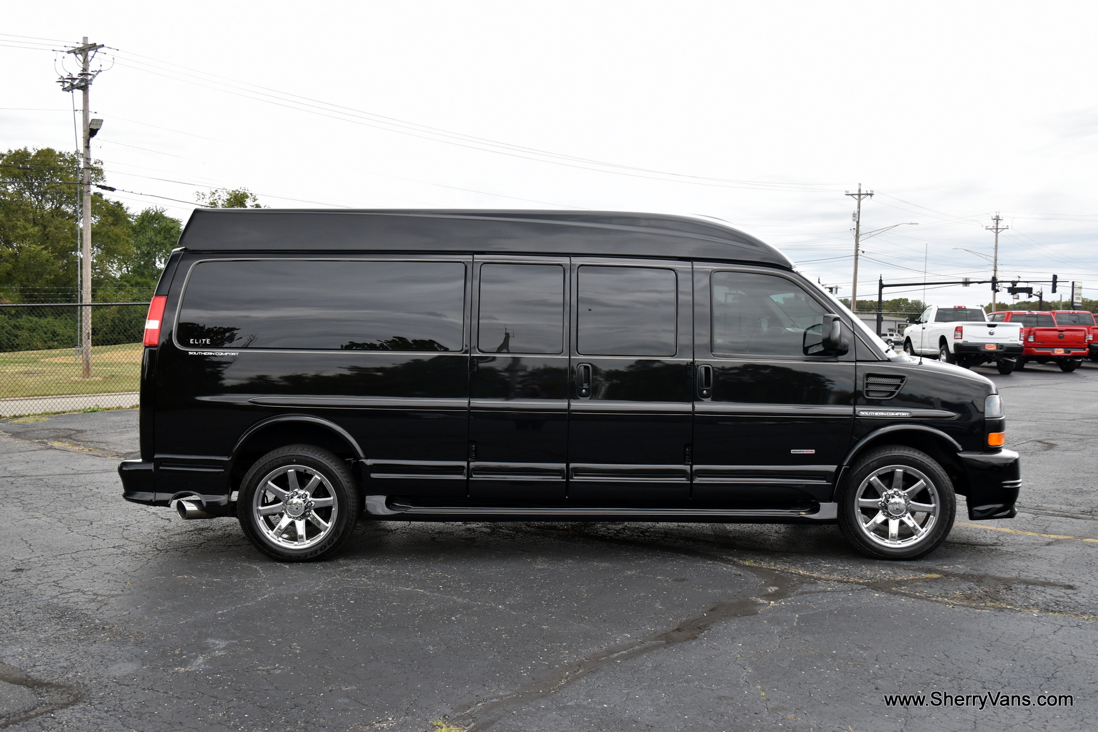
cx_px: 549
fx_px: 1098
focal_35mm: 36
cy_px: 366
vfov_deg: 36.9
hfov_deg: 53.1
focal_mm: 24
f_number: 5.6
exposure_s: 1/125
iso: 400
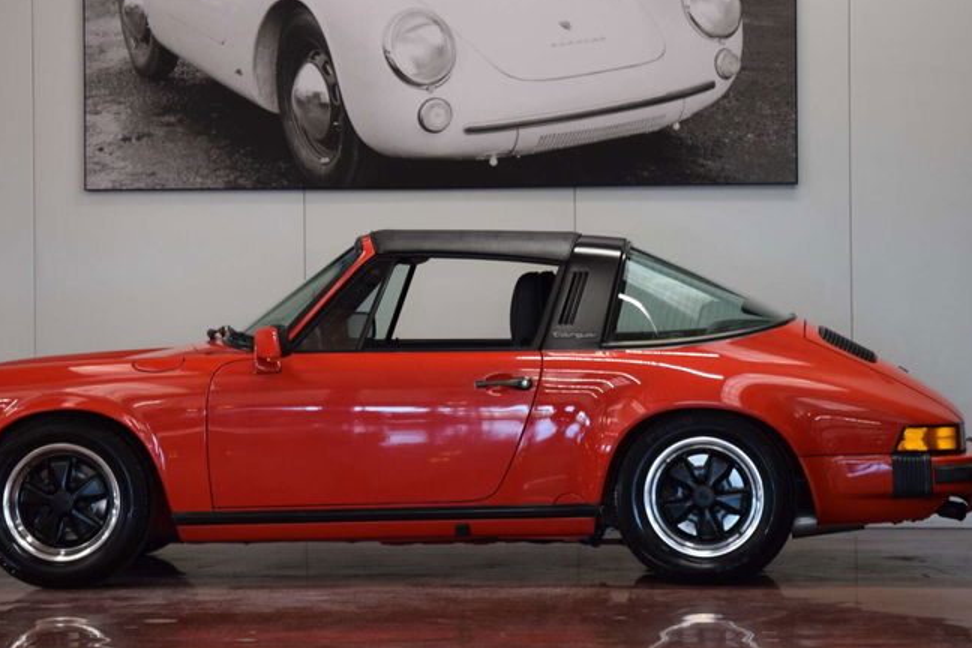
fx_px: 3969
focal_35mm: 147
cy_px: 190
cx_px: 426
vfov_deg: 9.3
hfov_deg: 14.0
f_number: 5.3
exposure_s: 1/60
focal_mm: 62
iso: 1000
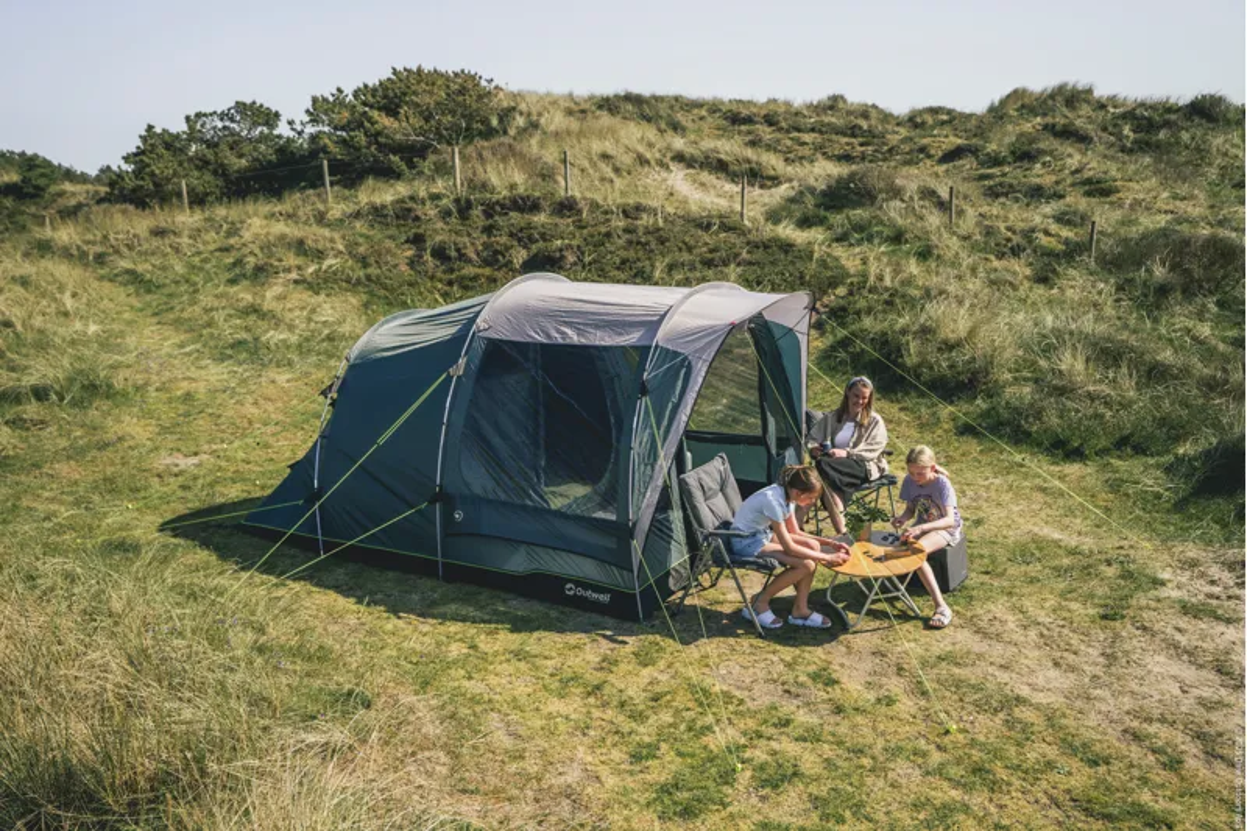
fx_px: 1074
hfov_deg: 60.3
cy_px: 416
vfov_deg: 42.3
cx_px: 624
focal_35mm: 31
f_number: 2.8
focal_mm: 31
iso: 320
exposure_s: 1/3200
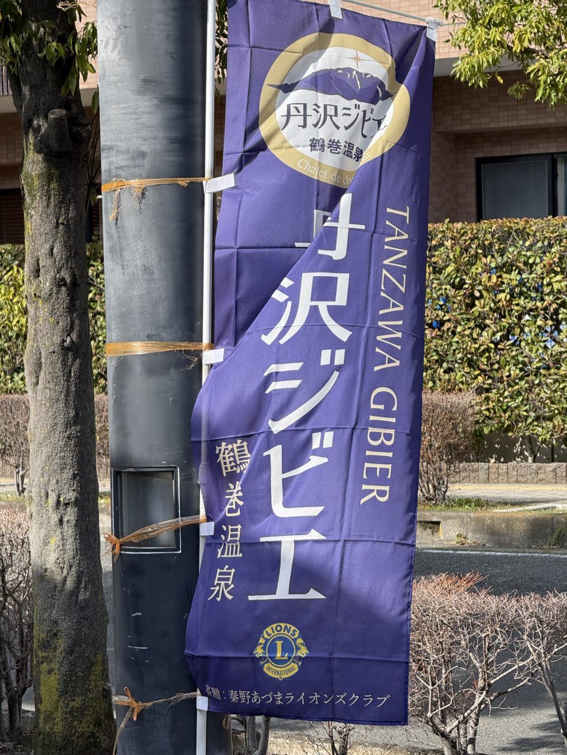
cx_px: 284
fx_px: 2621
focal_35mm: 120
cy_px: 378
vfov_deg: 16.4
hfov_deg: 12.3
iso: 50
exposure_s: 1/700
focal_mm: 15.66
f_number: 2.8
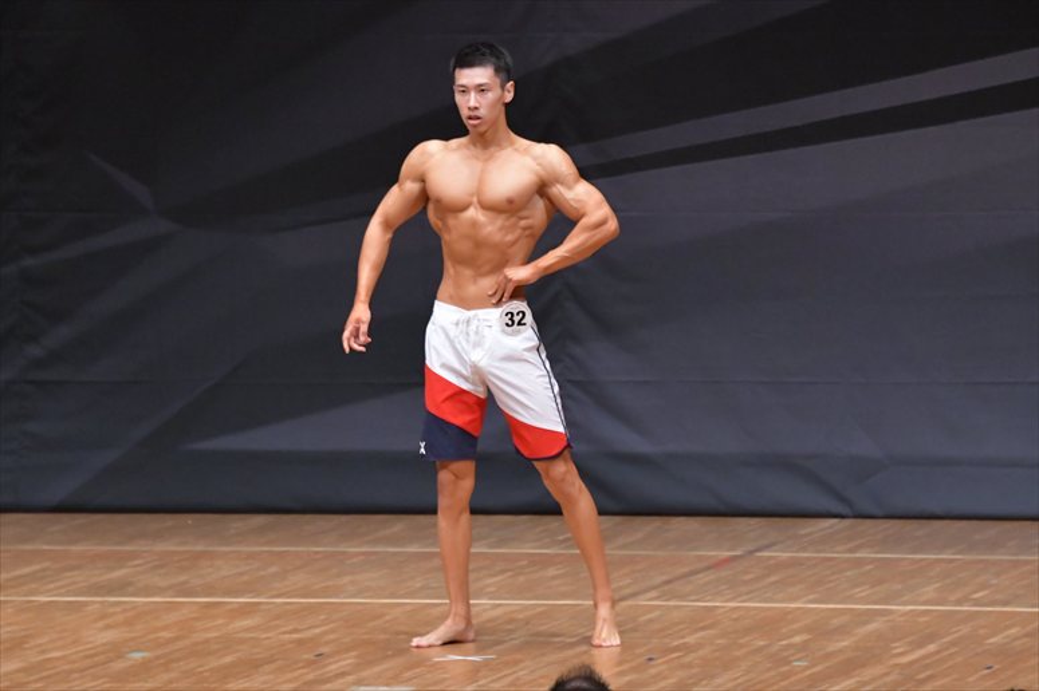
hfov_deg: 7.2
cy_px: 346
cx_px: 520
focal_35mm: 285
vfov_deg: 4.8
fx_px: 8222
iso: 6400
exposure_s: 1/400
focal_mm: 190
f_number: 5.6
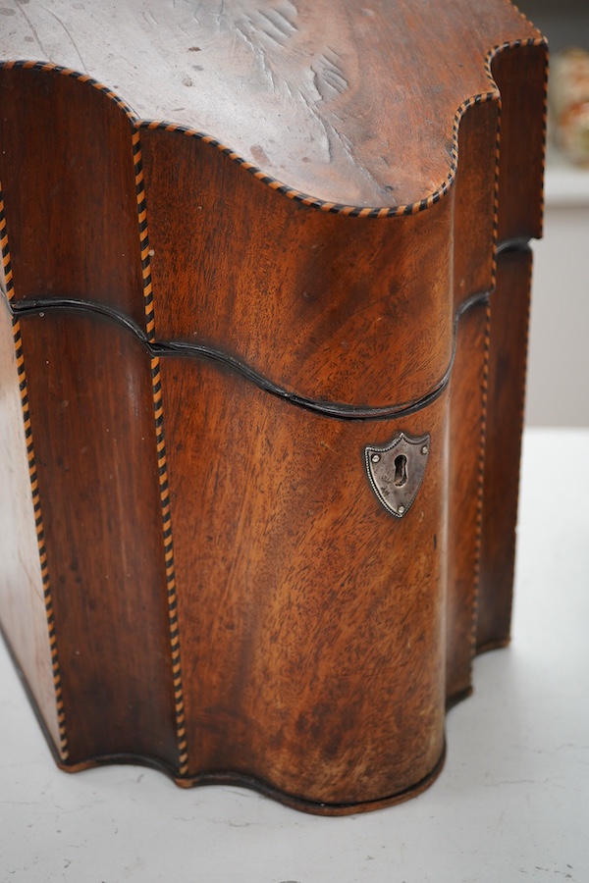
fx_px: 1104
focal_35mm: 45
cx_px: 294
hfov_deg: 29.9
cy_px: 442
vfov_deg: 43.6
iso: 800
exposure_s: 1/125
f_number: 5.6
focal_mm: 30
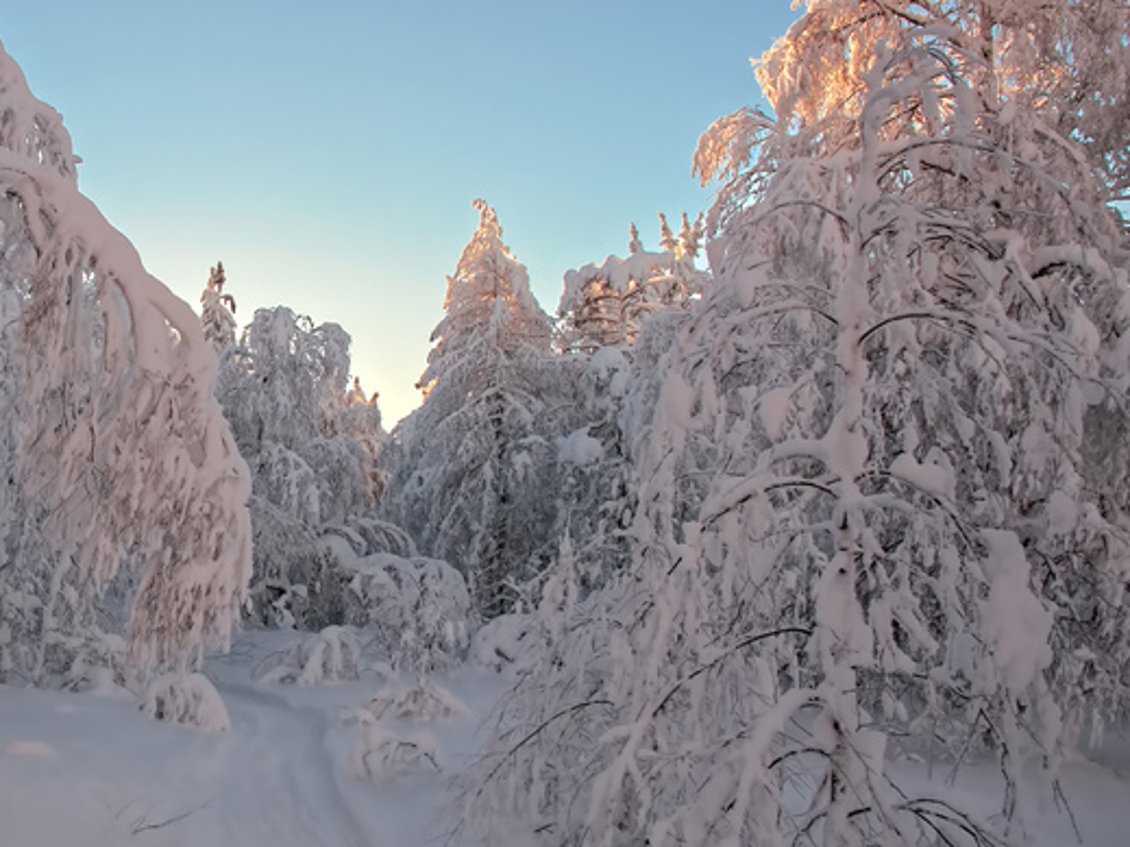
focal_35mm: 40
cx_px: 216
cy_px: 490
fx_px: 1305
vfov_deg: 35.9
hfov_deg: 44.4
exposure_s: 1/80
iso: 200
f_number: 11
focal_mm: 16
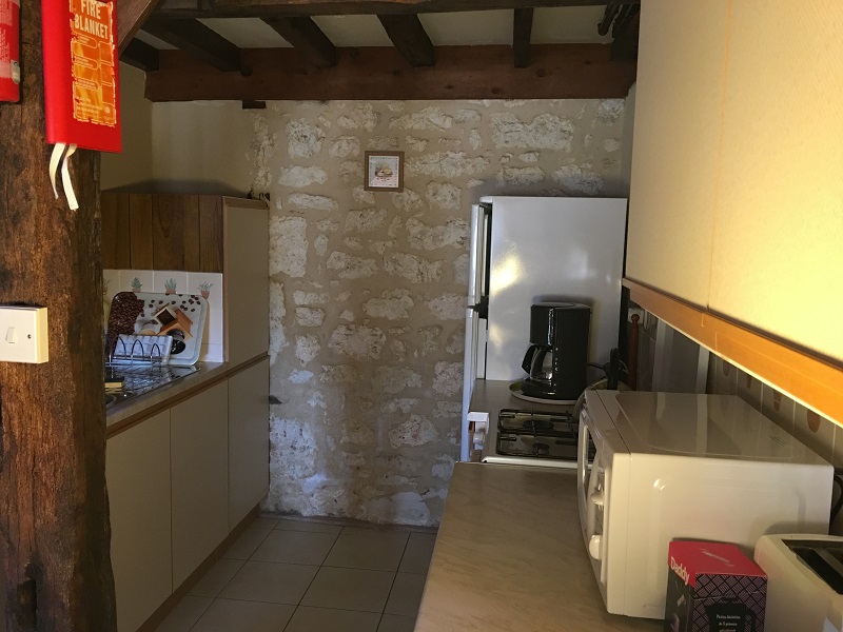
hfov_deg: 61.7
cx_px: 422
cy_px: 316
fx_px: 706
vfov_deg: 48.2
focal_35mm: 29
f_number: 2.2
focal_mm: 4.15
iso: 100
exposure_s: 1/17
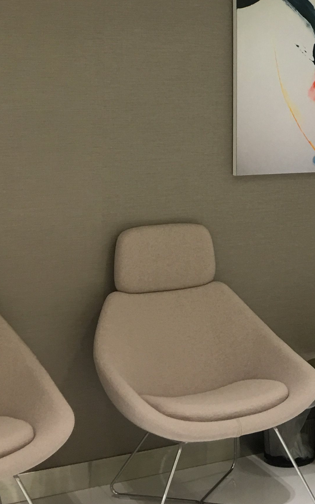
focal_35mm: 72
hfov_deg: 17.5
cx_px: 343
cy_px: 81
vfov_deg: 27.8
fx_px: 989
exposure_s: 1/17
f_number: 2.2
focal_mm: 4.15
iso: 40
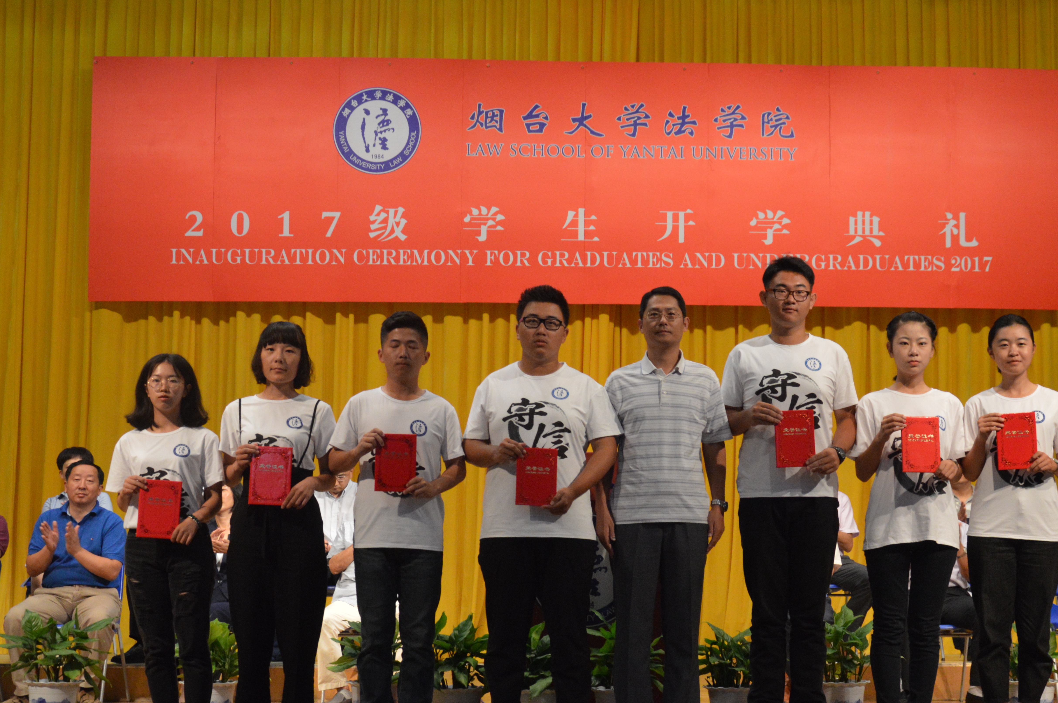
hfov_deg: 35.5
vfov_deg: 24.1
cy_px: 437
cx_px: 654
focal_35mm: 56
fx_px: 1644
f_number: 4.2
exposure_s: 1/60
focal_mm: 30
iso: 1600
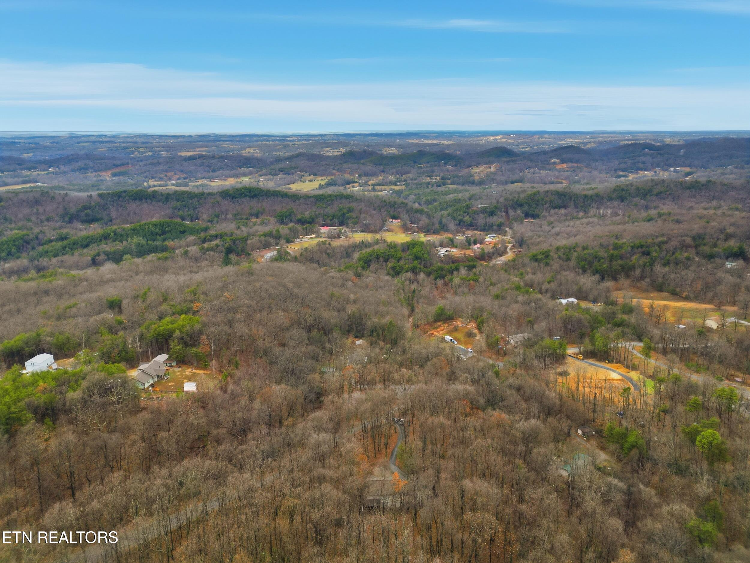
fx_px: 520
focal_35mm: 24
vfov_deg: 56.8
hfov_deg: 71.6
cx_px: 375
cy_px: 282
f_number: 1.7
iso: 100
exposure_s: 1/1600
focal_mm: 6.7
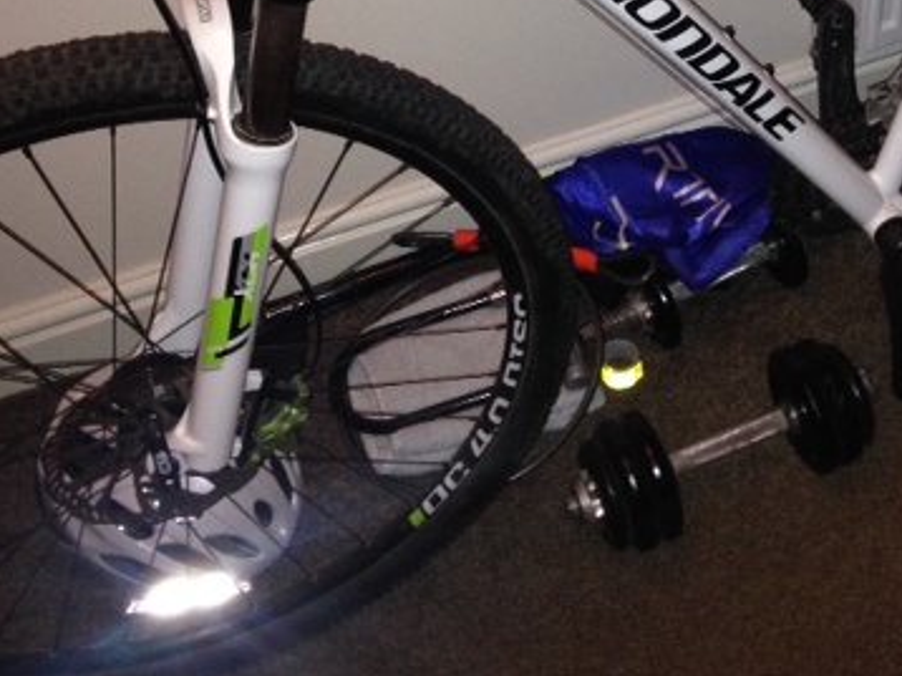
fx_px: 1536
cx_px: 680
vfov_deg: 24.2
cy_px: 81
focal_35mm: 59
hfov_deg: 32.1
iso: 200
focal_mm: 4.12
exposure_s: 1/16
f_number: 2.4
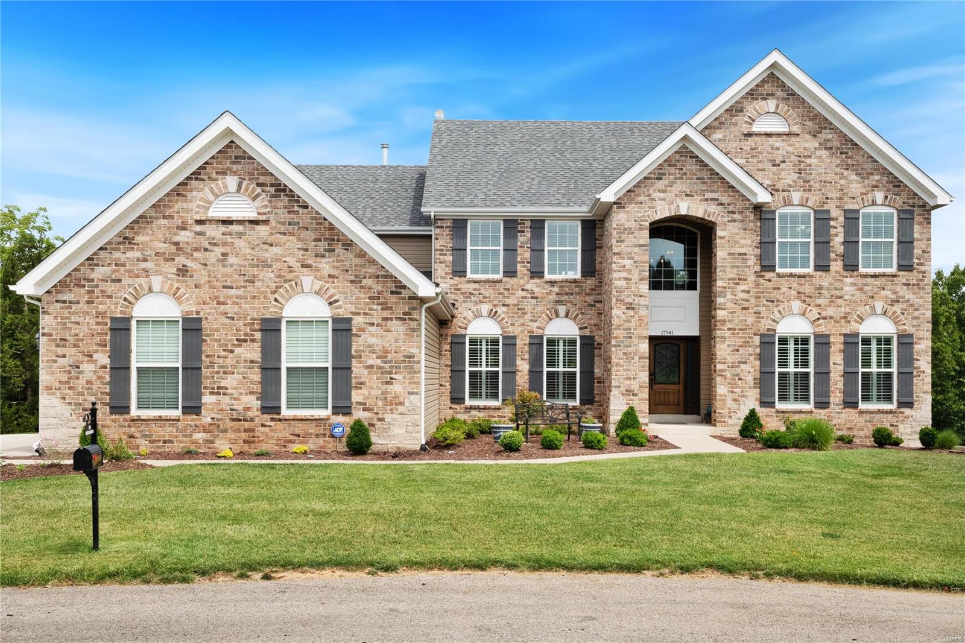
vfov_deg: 36.9
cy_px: 322
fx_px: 965
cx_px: 482
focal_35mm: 36
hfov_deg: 53.1
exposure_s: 1/800
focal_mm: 18
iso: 400
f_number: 8
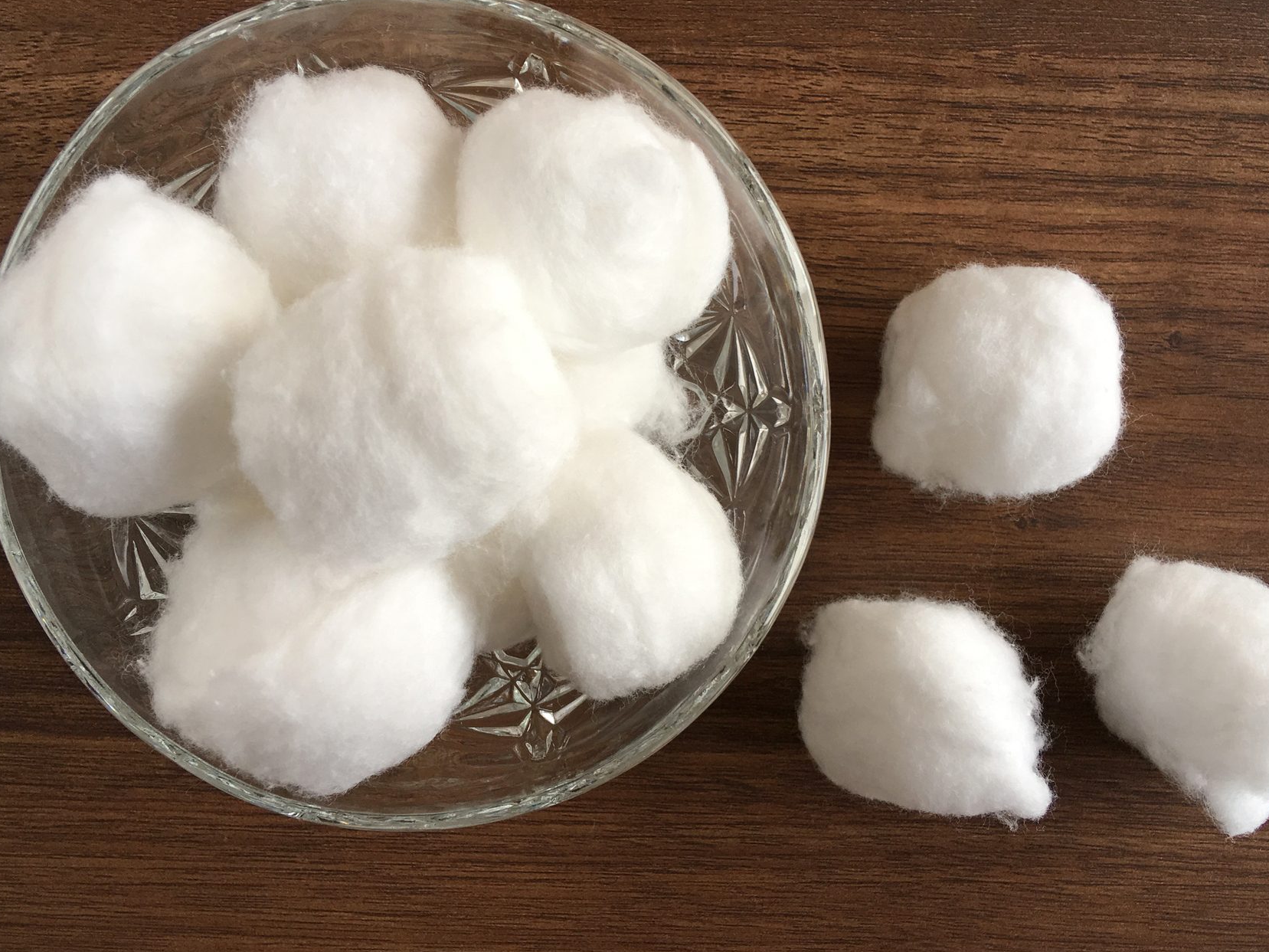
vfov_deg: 40.7
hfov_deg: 52.6
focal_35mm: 35
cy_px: 456
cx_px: 636
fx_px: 1283
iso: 25
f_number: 2.2
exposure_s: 1/50
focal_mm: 4.15
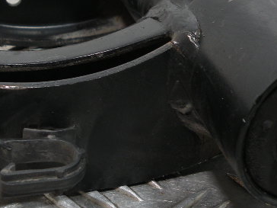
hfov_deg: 25.6
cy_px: 41
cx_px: 152
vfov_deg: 19.2
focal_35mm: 76
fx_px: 608
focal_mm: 4.7
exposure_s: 1/68.6
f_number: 2.8
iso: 85
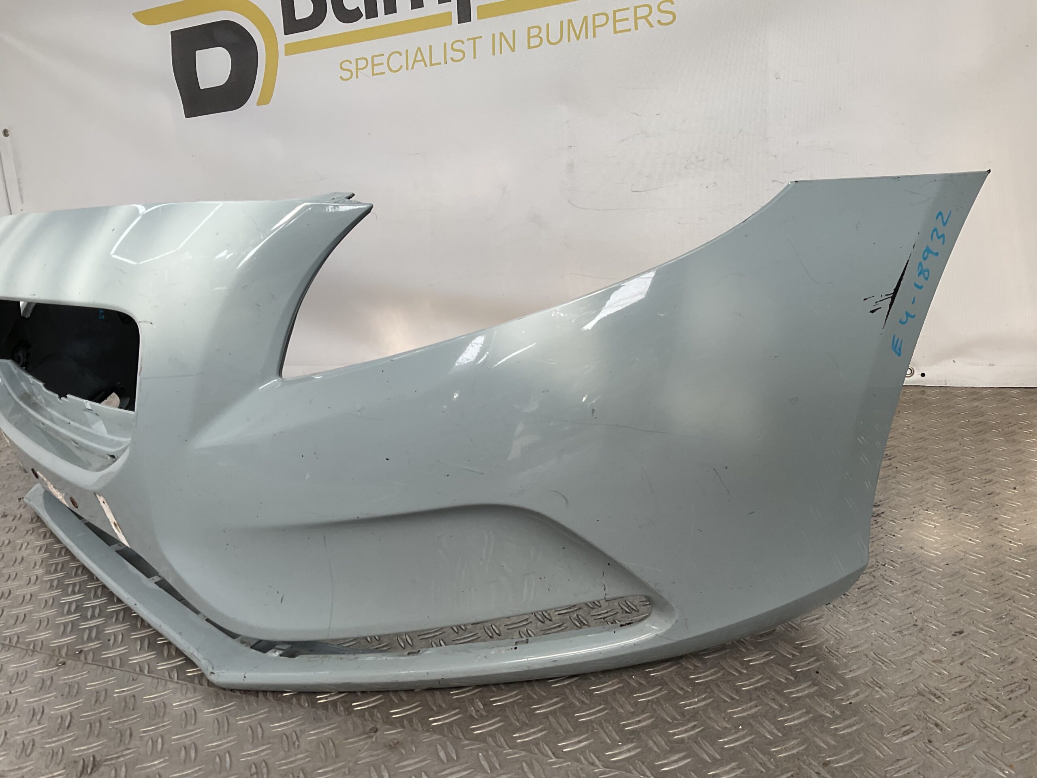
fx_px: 869
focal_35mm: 29
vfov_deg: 48.2
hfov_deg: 61.7
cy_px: 389
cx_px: 518
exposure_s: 1/300
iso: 16
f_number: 1.8
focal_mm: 3
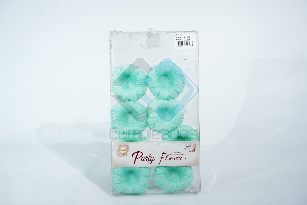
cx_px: 154
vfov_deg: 38.4
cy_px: 102
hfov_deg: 55.1
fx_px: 294
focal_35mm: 34
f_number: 8
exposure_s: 1/45
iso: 400
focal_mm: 23
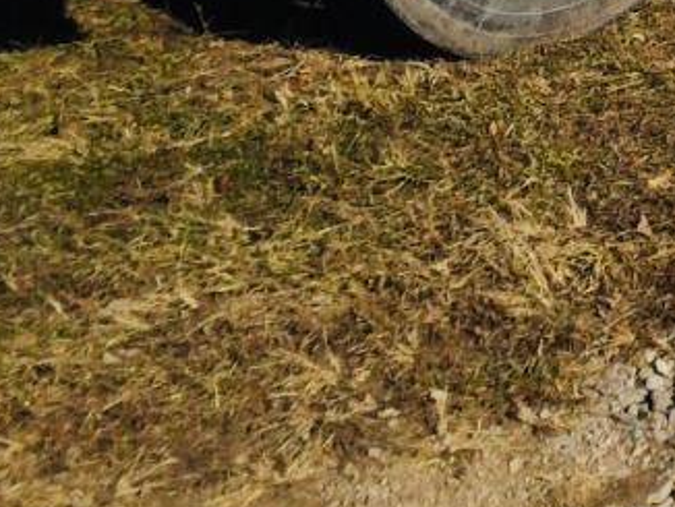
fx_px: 2498
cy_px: -470
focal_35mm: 128
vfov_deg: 10.7
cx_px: 1116
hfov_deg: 14.1
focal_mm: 4.15
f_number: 2.2
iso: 40
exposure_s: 1/5882
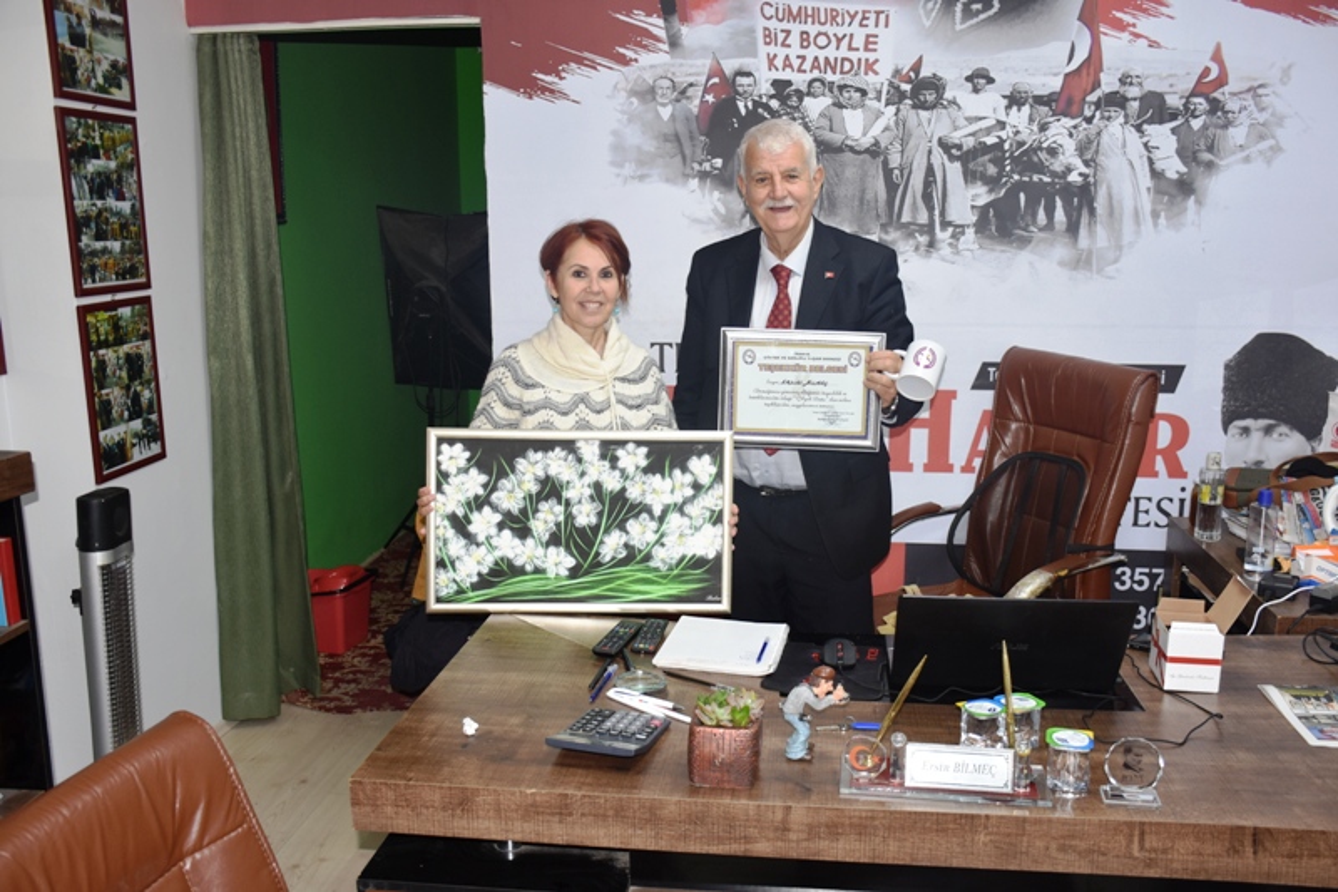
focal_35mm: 33
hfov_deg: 57.2
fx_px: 1226
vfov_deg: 40.0
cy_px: 446
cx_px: 669
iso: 400
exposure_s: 1/60
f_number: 3.5
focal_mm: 22
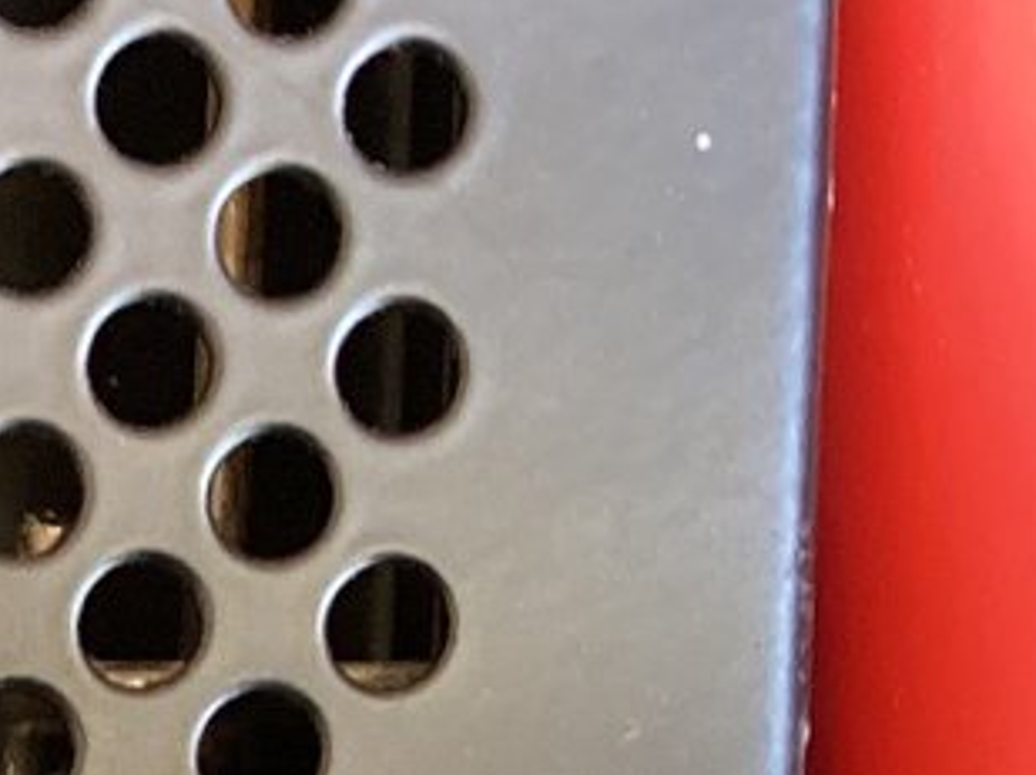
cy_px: 1733
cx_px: -588
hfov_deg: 12.3
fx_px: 4544
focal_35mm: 152
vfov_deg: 9.0
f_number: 2.4
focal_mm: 3.3
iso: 250
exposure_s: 1/50
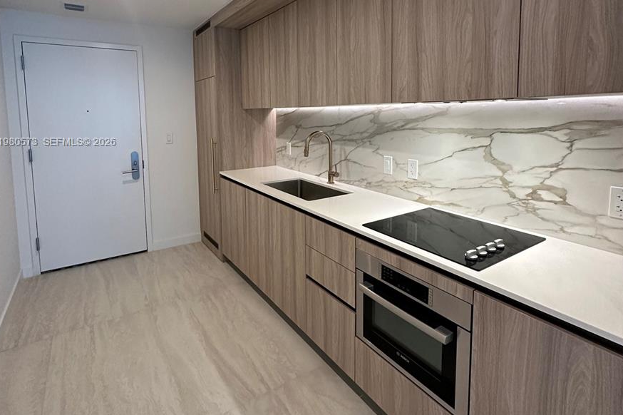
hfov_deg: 84.0
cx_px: 304
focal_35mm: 20
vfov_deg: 60.6
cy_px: 143
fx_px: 346
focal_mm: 2.22
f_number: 2.2
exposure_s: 1/120
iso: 320
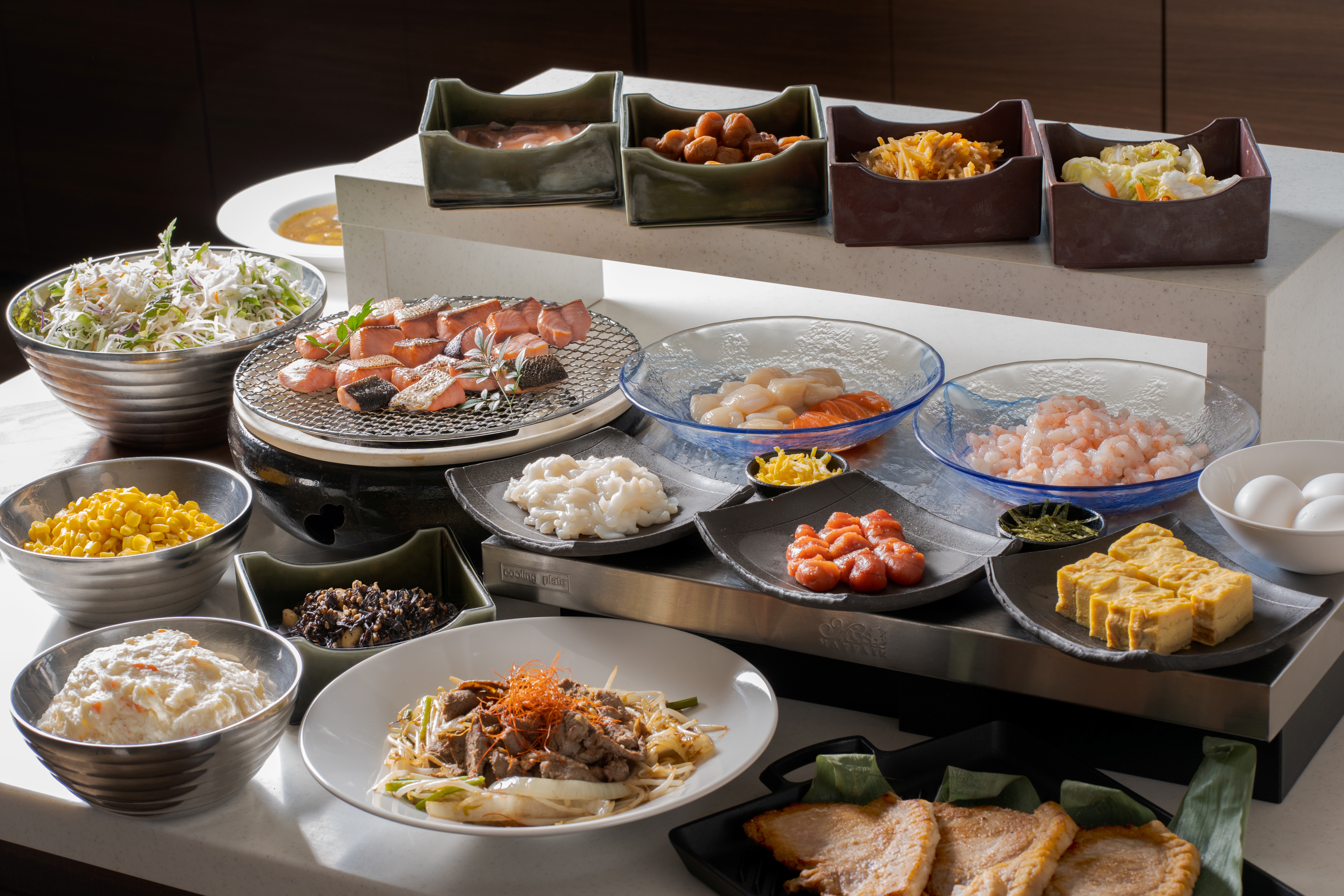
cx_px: 672
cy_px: 448
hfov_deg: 23.9
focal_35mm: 85
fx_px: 3173
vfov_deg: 16.1
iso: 500
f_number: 11
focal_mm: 85
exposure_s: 1/160
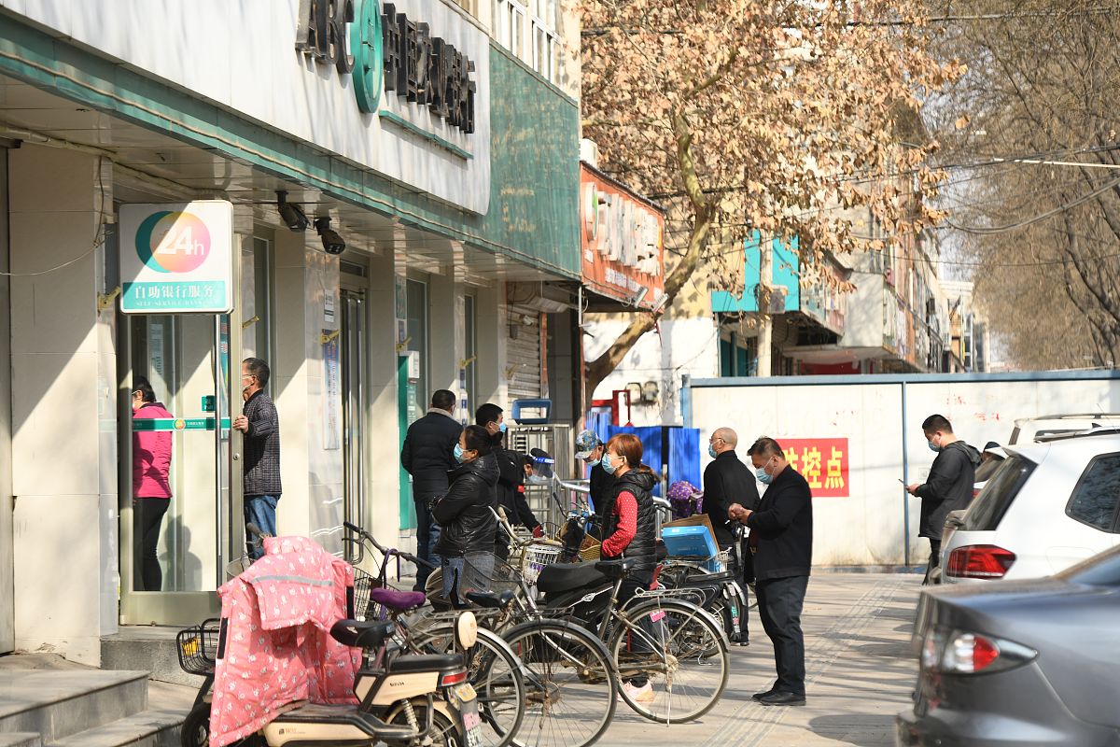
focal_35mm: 122
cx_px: 560
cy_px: 374
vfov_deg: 11.2
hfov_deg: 16.8
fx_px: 3795
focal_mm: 122
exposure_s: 1/1000
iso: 250
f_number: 4
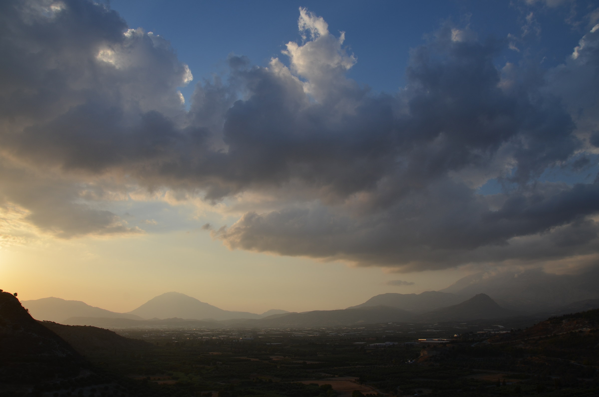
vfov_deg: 27.9
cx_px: 300
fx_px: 797
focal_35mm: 48
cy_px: 198
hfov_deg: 41.2
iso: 100
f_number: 8
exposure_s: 1/250
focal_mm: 32
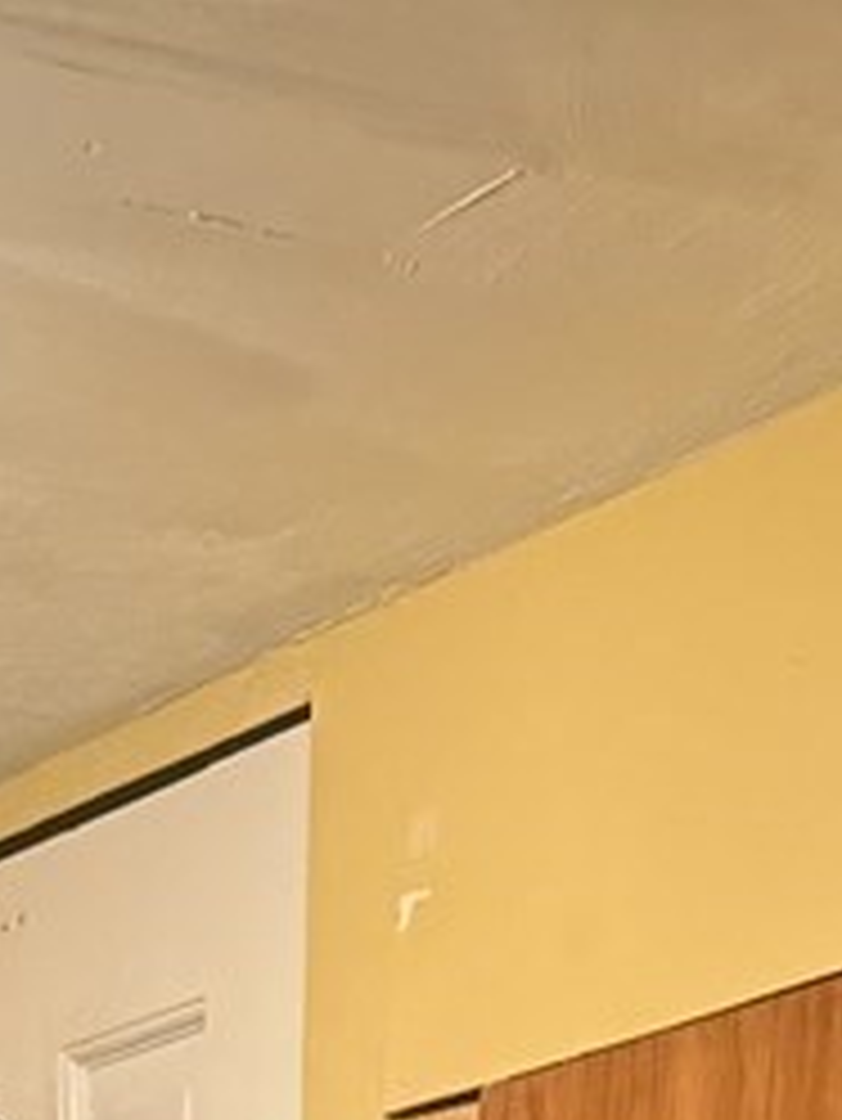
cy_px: 2982
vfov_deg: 10.7
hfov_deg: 10.0
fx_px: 4796
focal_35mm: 148
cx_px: 59
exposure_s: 1/60
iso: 400
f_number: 1.78
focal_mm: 6.76
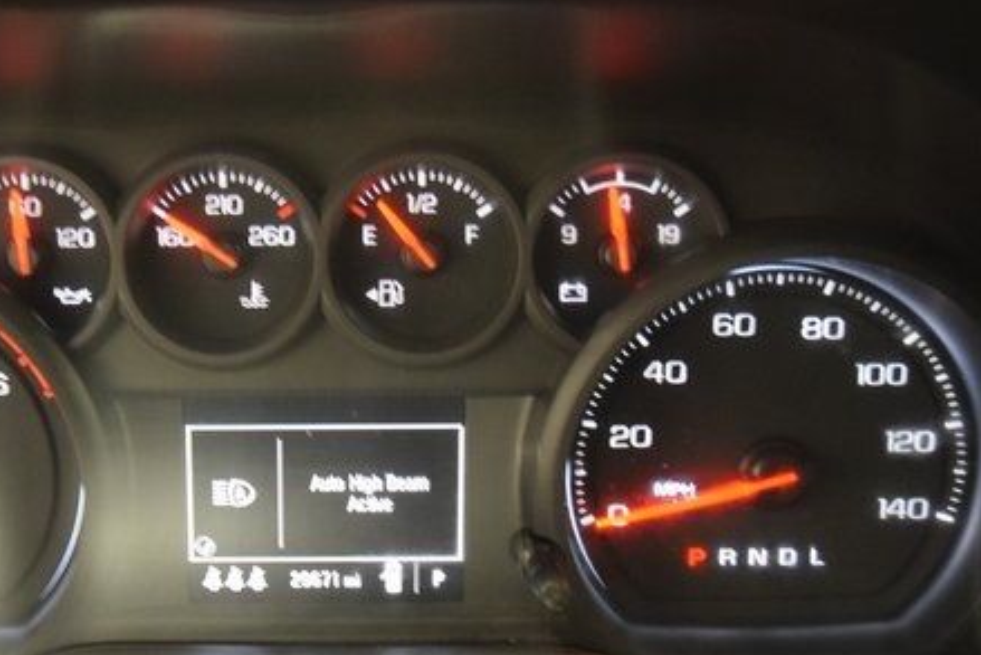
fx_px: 1492
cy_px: 435
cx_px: 342
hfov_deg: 36.1
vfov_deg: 24.6
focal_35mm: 55
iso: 3200
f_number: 3.8
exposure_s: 1/13
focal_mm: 25
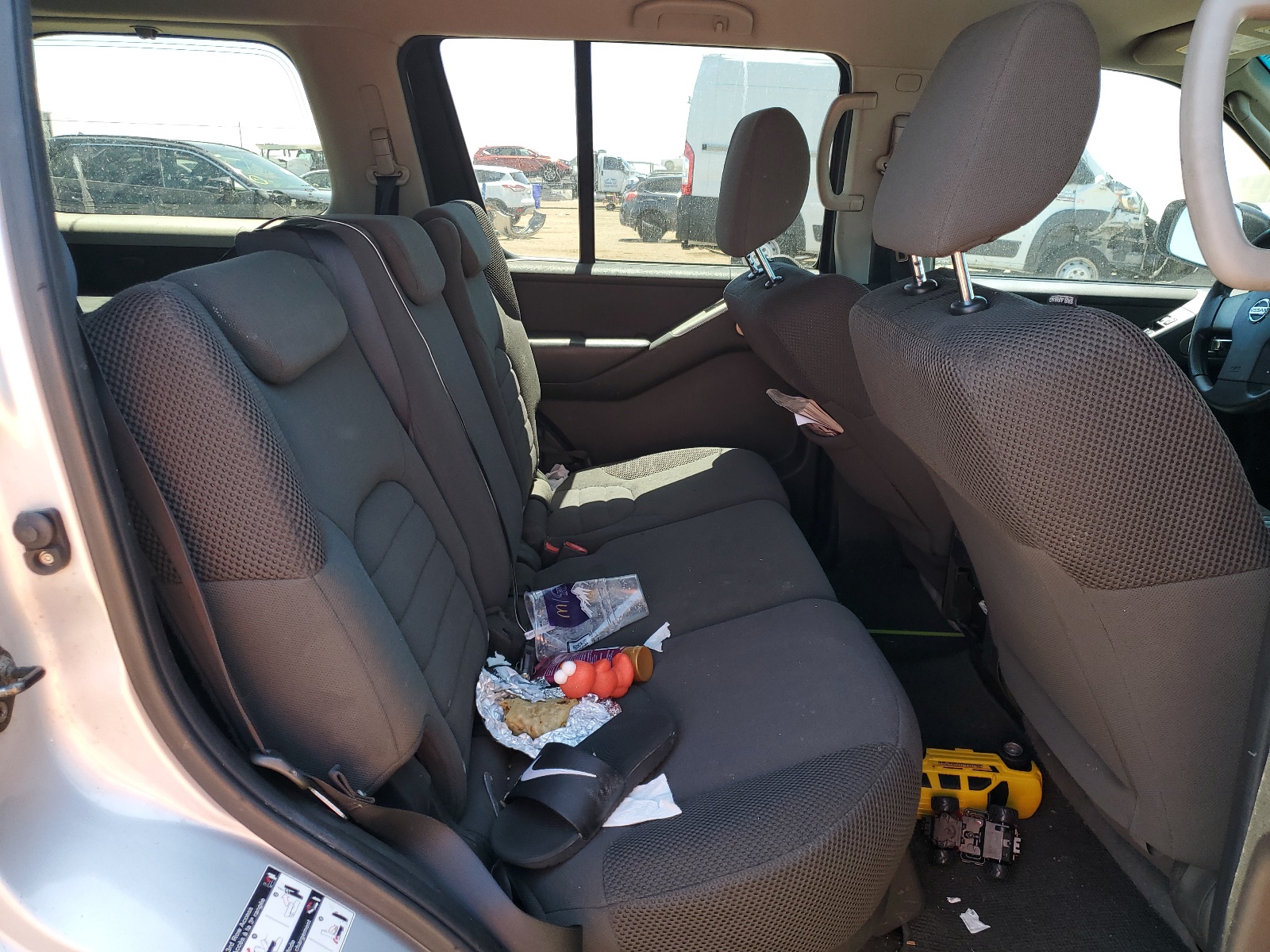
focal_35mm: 26
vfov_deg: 53.1
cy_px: 476
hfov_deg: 67.3
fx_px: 954
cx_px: 635
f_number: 1.5
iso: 50
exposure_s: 1/233
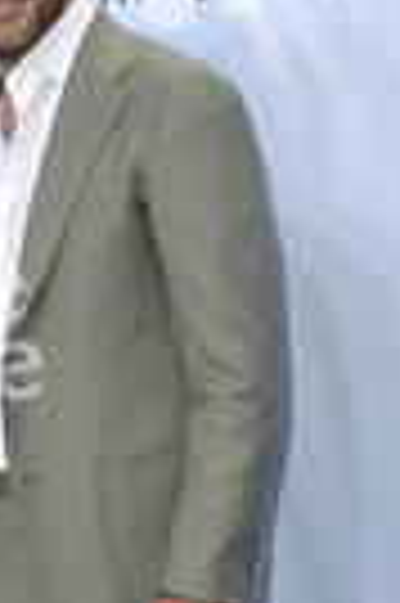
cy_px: 598
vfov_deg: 13.6
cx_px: -58
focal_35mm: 149
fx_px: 2490
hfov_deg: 9.1
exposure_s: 1/200
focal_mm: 50
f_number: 8
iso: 250
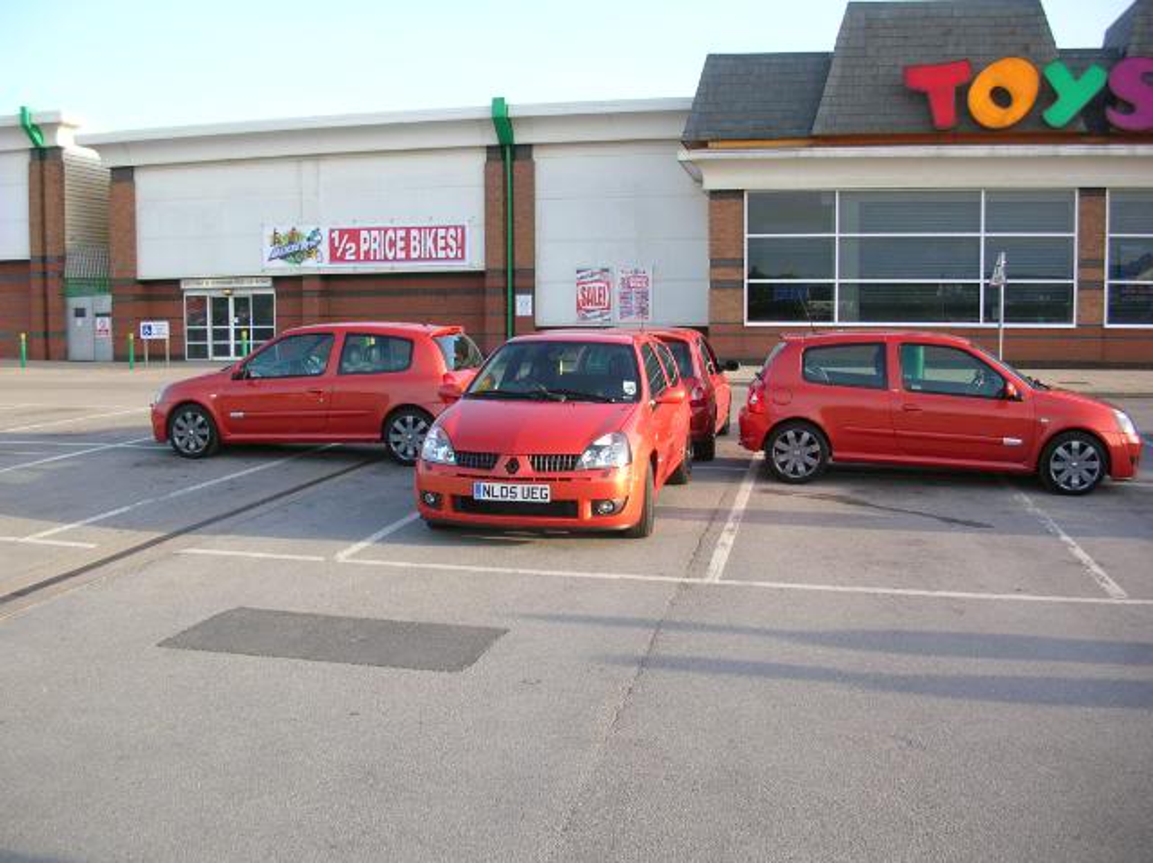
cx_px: 576
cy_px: 432
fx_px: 1165
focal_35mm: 35
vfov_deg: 40.6
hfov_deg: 52.7
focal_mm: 5.8
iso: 50
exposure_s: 1/172
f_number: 2.8
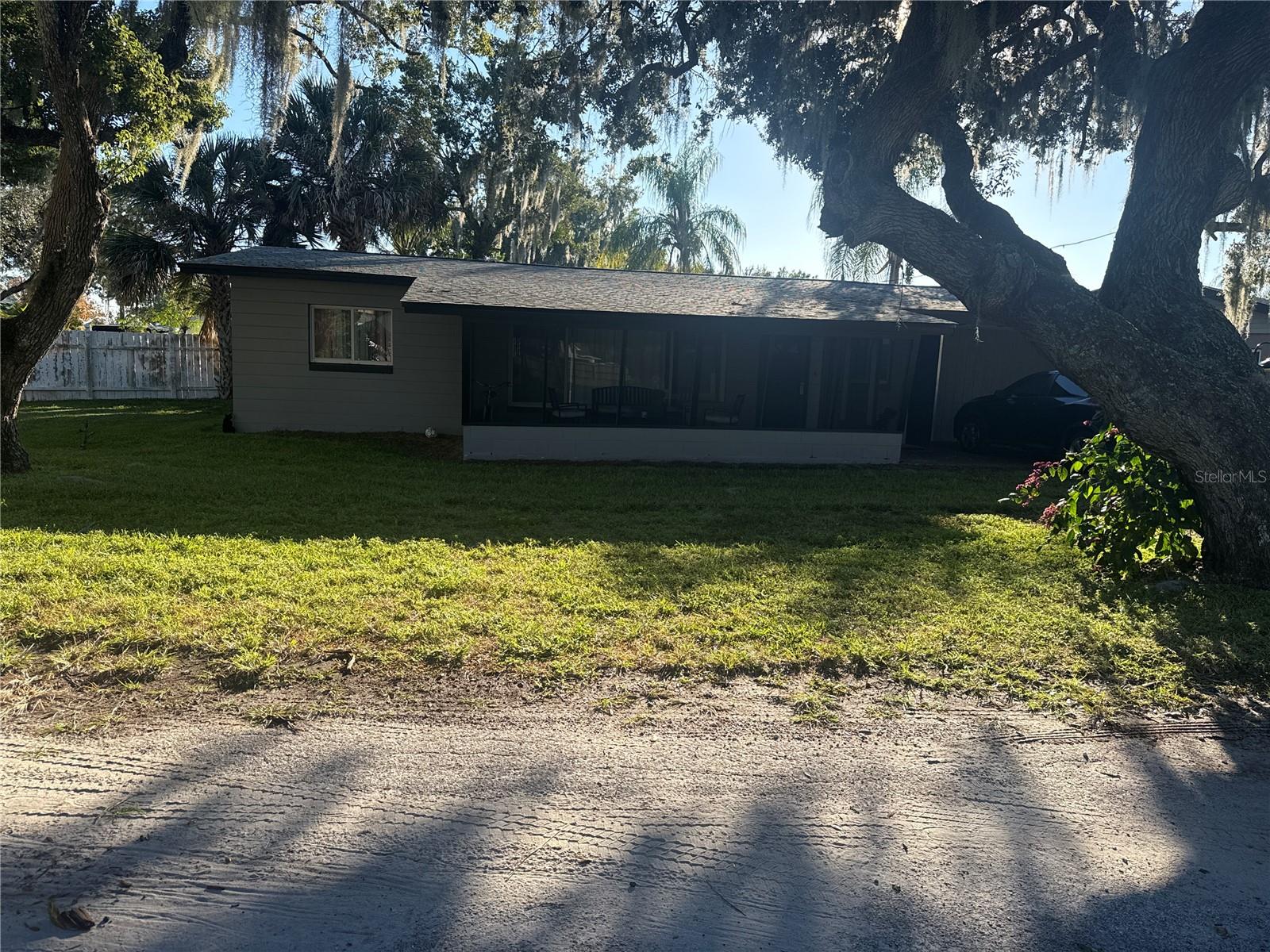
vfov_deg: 56.8
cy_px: 476
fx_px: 881
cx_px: 635
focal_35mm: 24
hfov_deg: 71.6
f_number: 1.78
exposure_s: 1/2110
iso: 100
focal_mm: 6.76
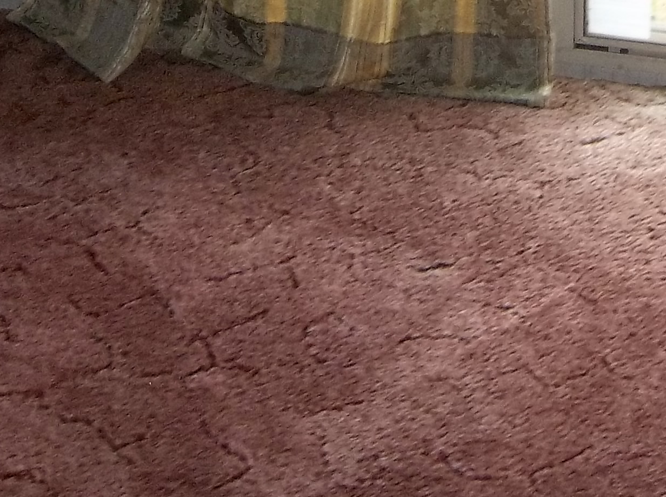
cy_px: -377
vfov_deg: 13.3
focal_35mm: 101
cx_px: 566
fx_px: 1940
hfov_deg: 19.2
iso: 80
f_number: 3.5
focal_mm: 4.9
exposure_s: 1/30
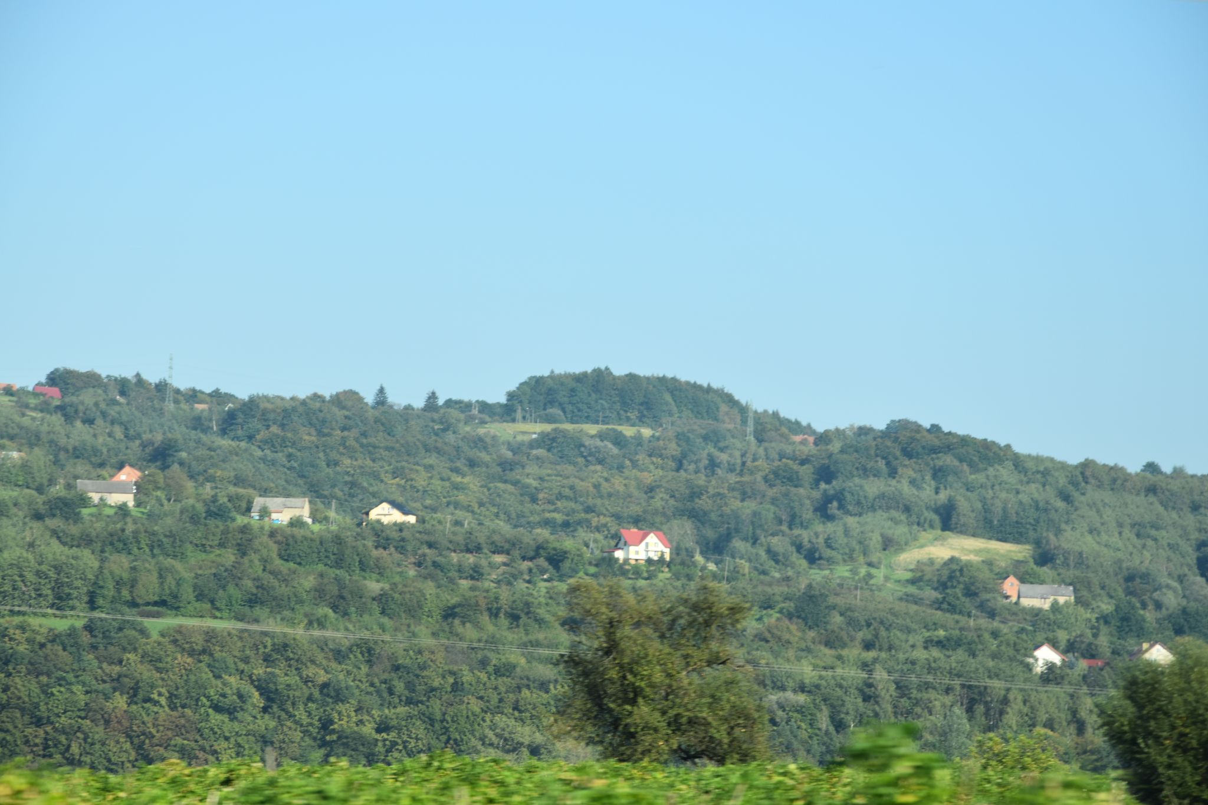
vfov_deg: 8.7
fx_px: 5284
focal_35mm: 158
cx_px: 604
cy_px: 402
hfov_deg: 13.0
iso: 200
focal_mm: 105
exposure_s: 1/250
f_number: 8
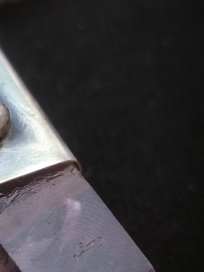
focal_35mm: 116
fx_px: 912
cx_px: -16
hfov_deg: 12.6
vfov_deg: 17.0
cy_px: 164
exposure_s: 1/20
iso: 1600
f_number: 1.65
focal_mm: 6.19
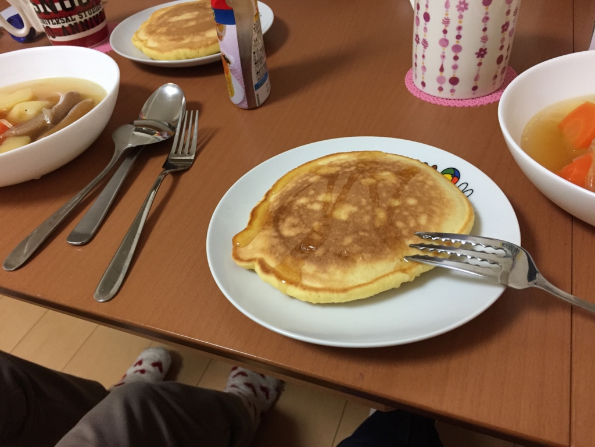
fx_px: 498
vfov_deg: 48.2
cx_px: 298
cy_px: 224
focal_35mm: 29
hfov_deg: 61.7
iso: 160
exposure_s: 1/30
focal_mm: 4.15
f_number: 2.2
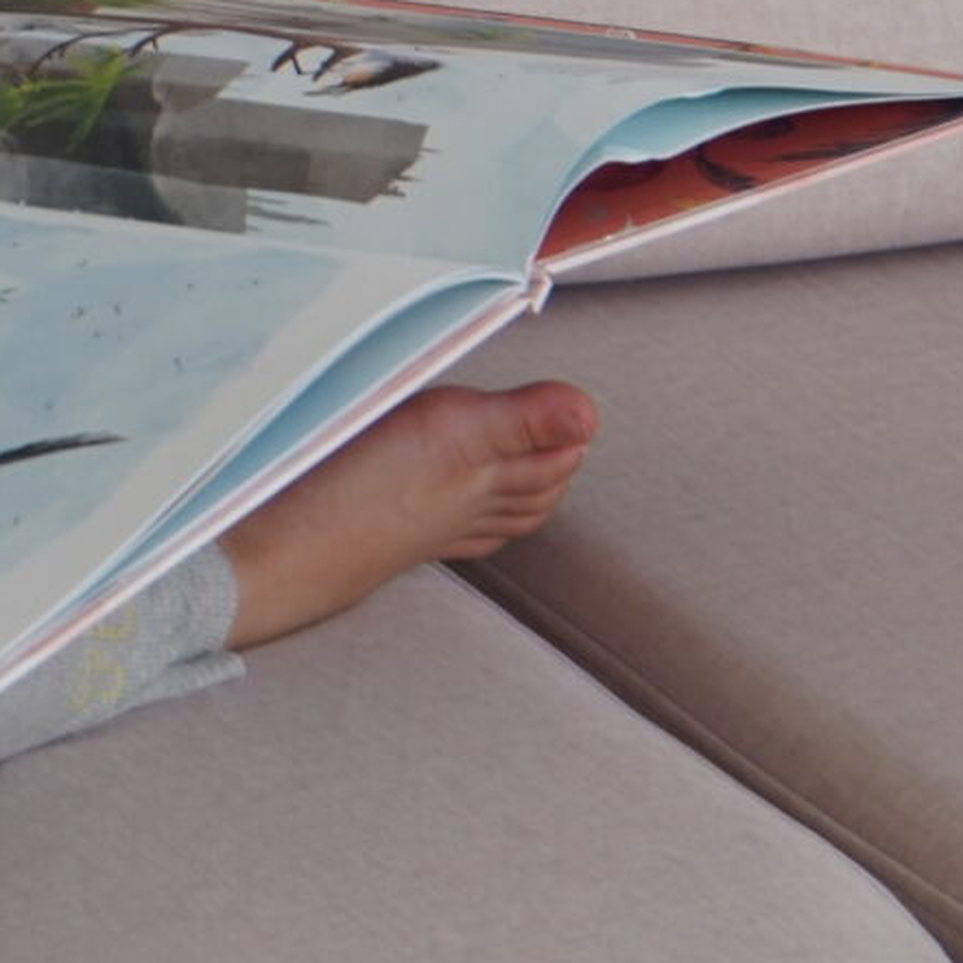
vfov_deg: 5.0
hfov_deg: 5.0
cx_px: -412
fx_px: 10859
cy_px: -520
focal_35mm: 345
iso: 320
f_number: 5.6
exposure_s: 1/160
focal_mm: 70
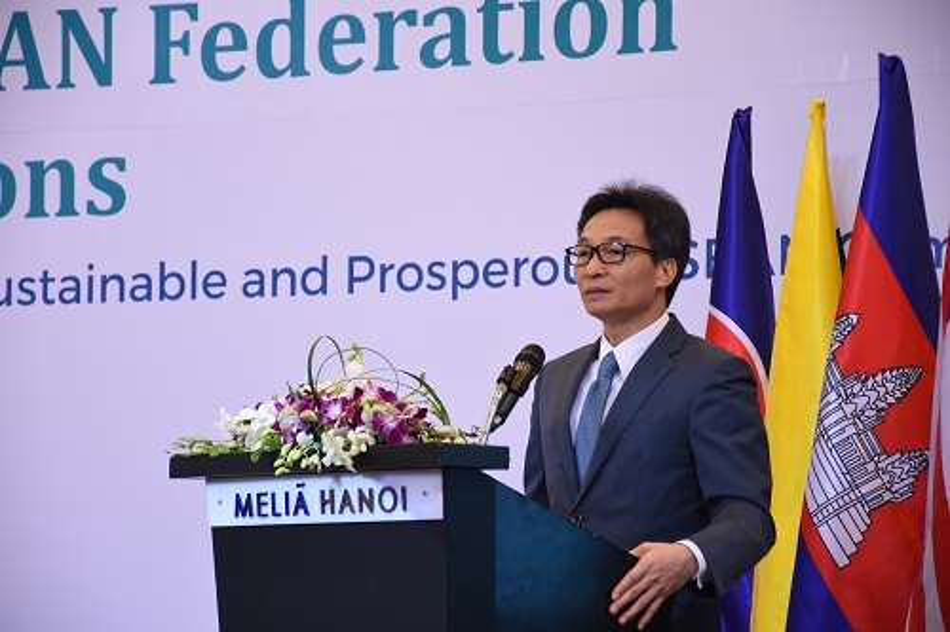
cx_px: 475
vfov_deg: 8.7
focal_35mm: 158
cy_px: 316
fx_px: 4155
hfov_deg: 13.0
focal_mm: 105
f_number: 5.6
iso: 1000
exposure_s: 1/80
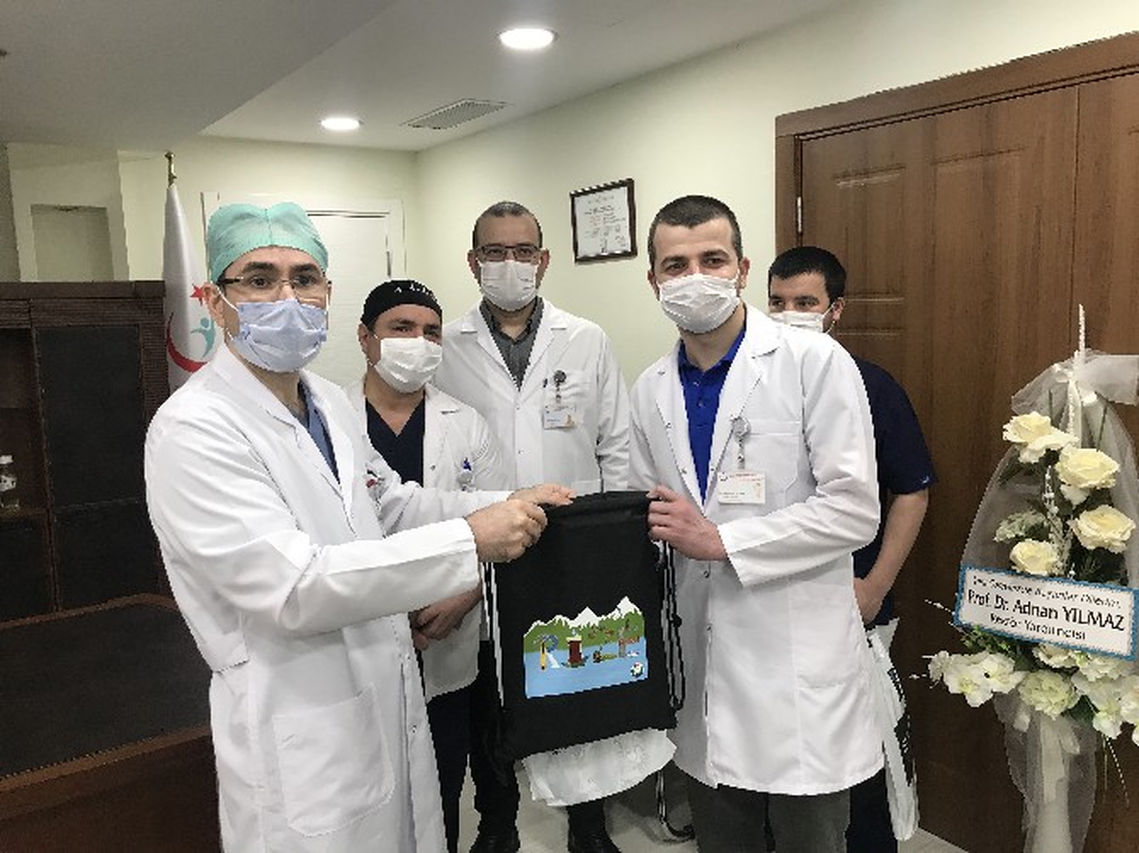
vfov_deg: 49.7
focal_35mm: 28
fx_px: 921
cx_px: 570
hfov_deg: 63.5
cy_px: 426
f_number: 1.8
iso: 25
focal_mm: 3.99
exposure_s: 1/33
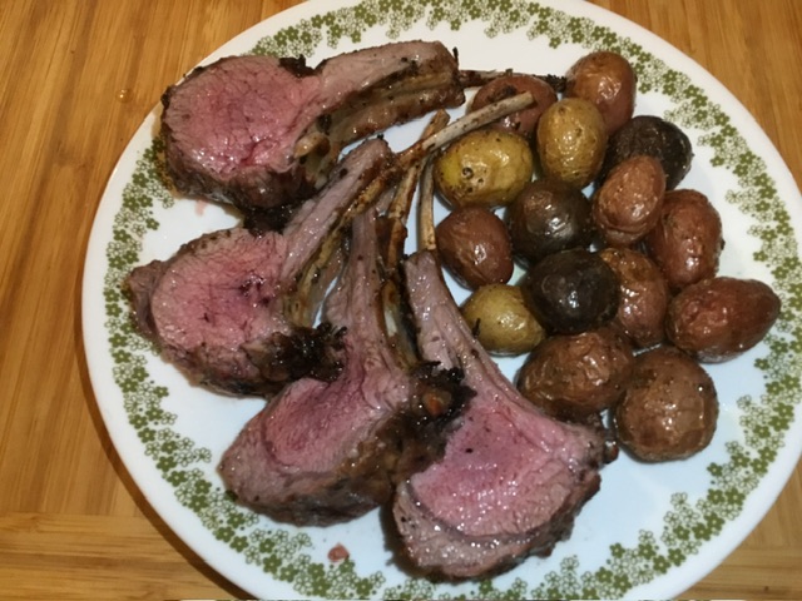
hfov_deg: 58.4
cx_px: 401
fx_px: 718
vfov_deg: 45.4
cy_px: 300
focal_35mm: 31
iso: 125
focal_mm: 3.3
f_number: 2.4
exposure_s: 1/30
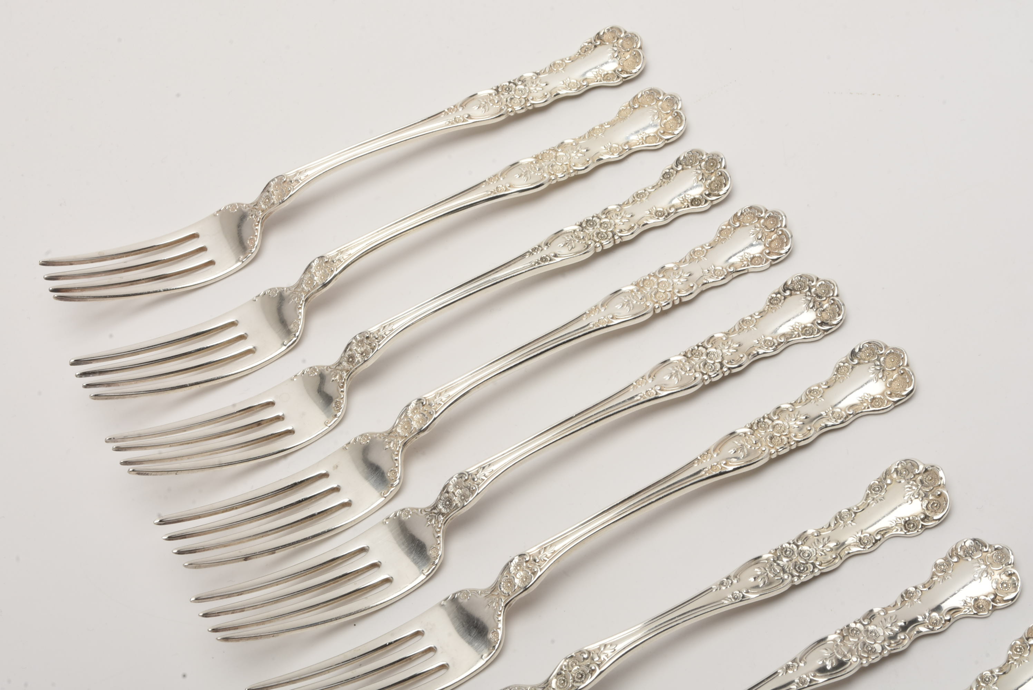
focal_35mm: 78
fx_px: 2240
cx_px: 516
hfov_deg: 26.0
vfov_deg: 17.5
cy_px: 345
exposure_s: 1/125
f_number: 25
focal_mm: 52
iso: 100
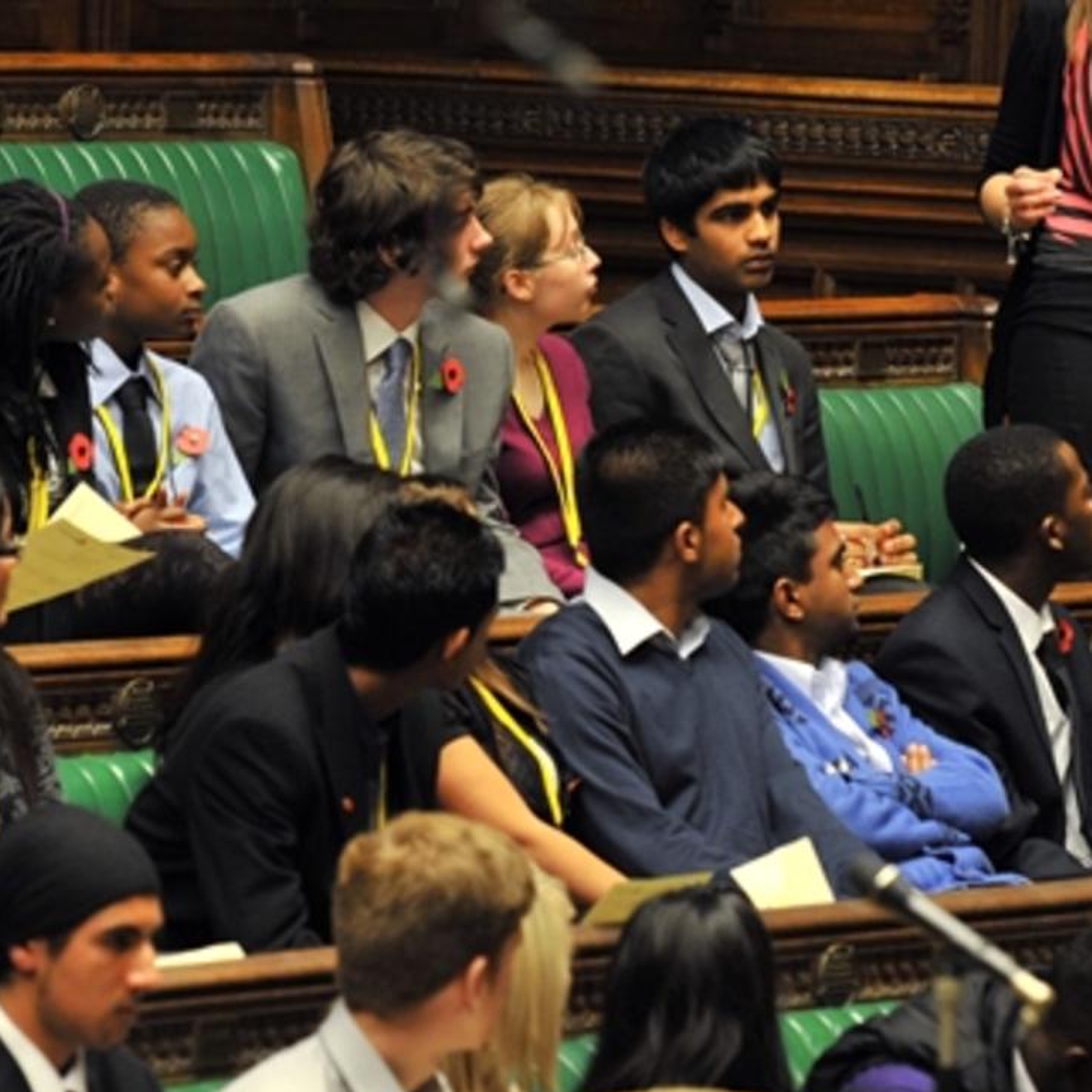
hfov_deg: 4.9
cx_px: 716
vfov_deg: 4.9
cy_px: 335
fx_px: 12813
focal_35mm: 359
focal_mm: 160
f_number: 4
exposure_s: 1/60
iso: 1250
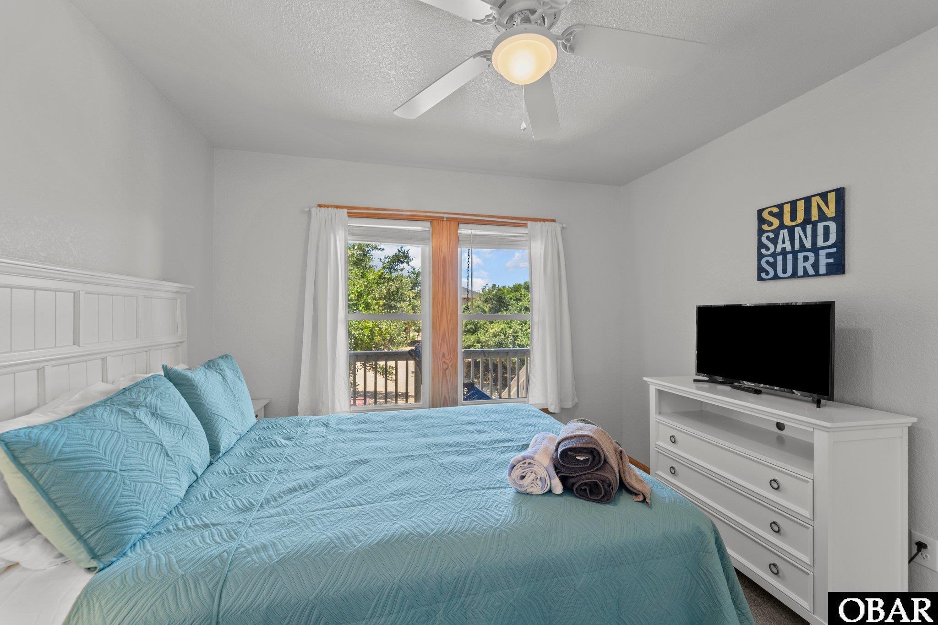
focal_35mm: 14
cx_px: 469
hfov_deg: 104.3
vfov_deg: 81.2
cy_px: 312
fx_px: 365
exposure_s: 1/2
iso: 100
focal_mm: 14
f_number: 8
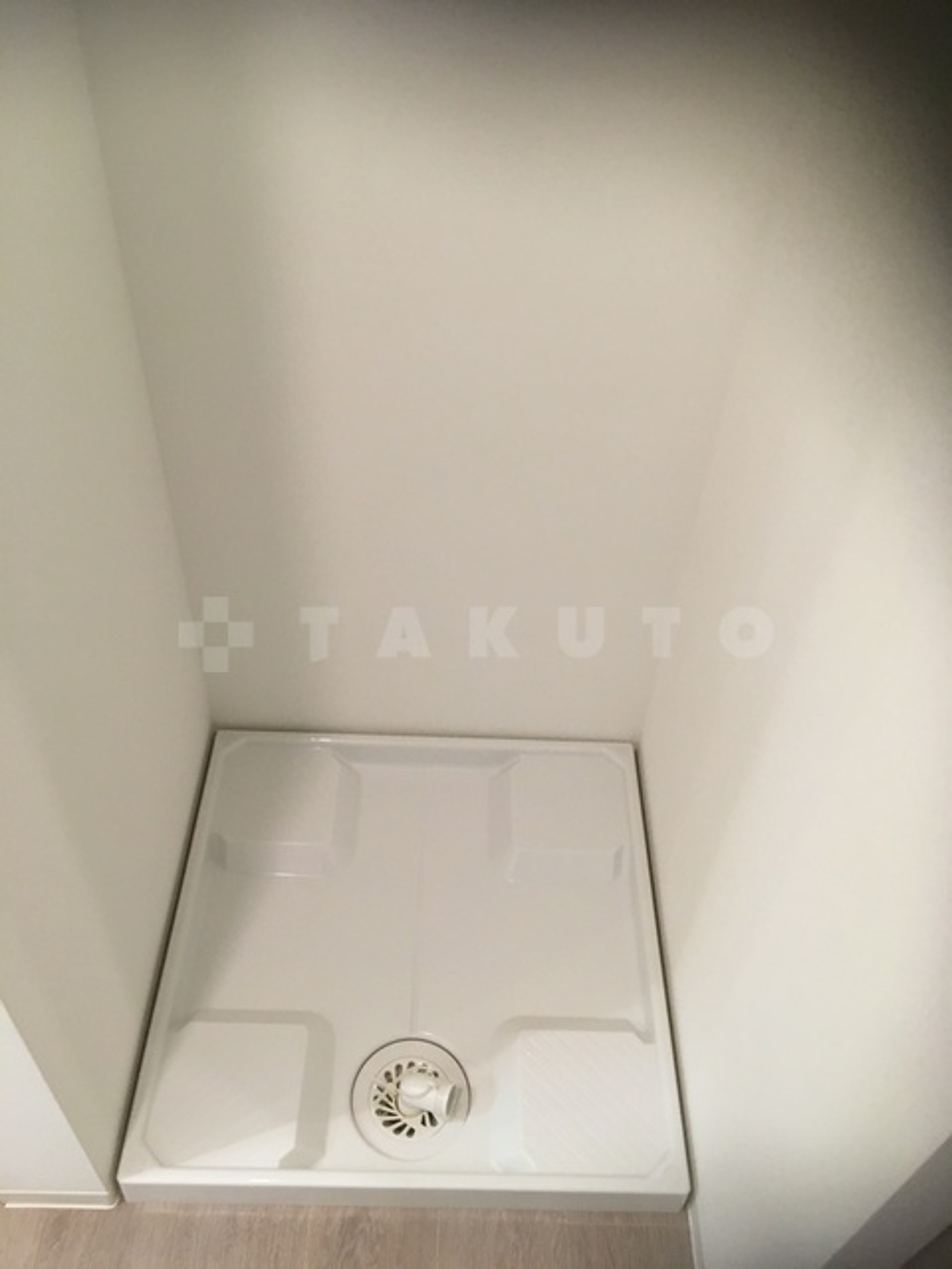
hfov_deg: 48.2
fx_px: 1063
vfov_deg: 61.7
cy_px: 634
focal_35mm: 29
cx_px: 476
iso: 100
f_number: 2.2
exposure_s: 1/30
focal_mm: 4.15
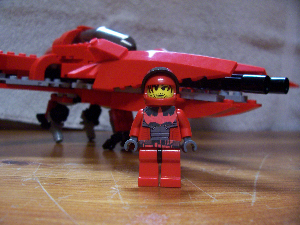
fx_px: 295
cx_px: 150
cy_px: 112
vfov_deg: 41.8
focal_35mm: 34
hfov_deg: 54.0
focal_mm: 5.6
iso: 160
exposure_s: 1/8
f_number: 2.7
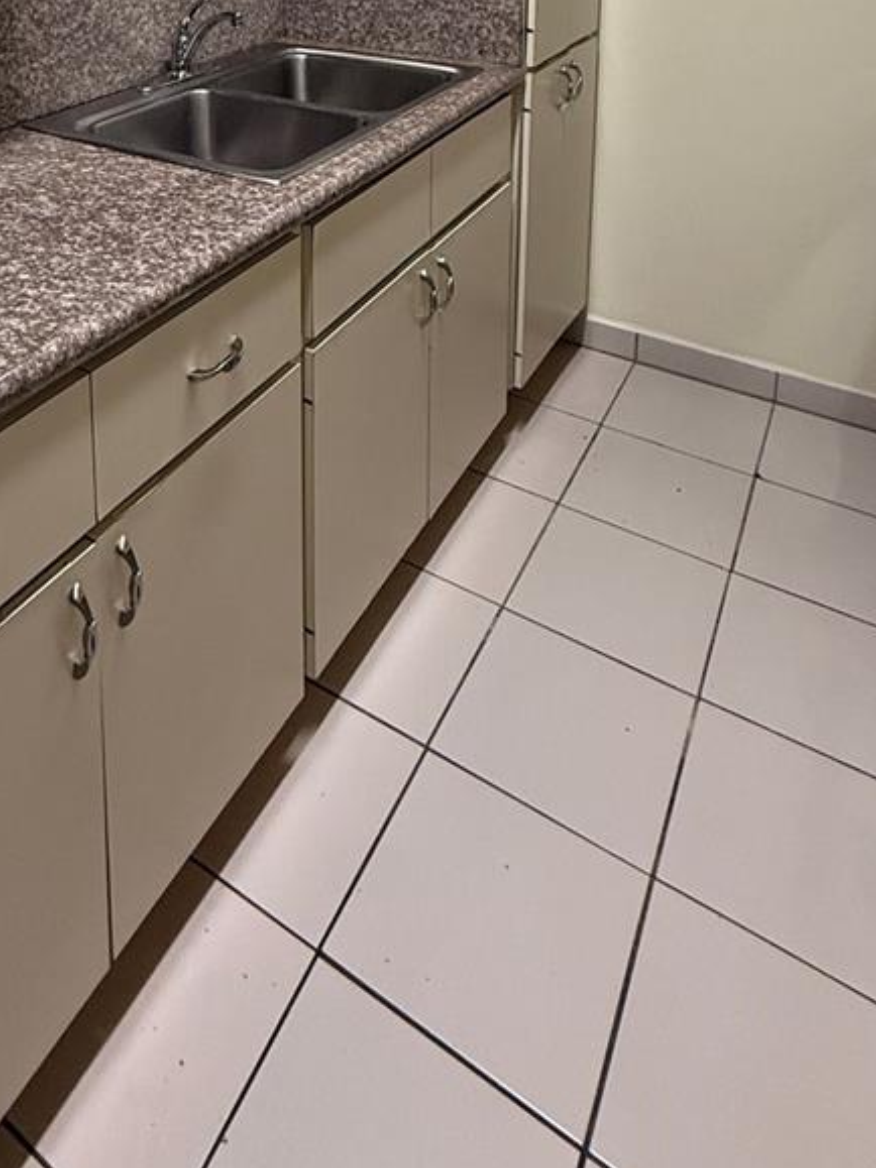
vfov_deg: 49.3
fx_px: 979
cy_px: -22
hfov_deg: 47.0
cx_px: 254
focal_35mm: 29
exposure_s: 1/120
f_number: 2.2
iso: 125
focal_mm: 2.22
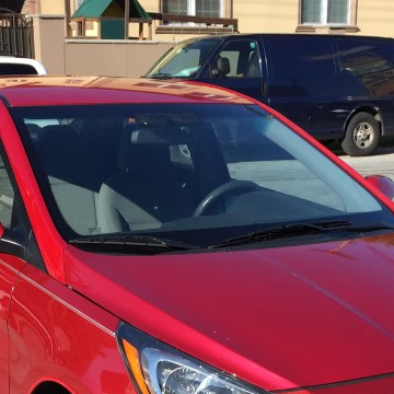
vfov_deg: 22.8
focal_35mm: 73
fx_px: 940
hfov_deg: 23.7
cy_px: 385
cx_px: 206
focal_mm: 4.15
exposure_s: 1/989
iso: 32
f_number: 2.2
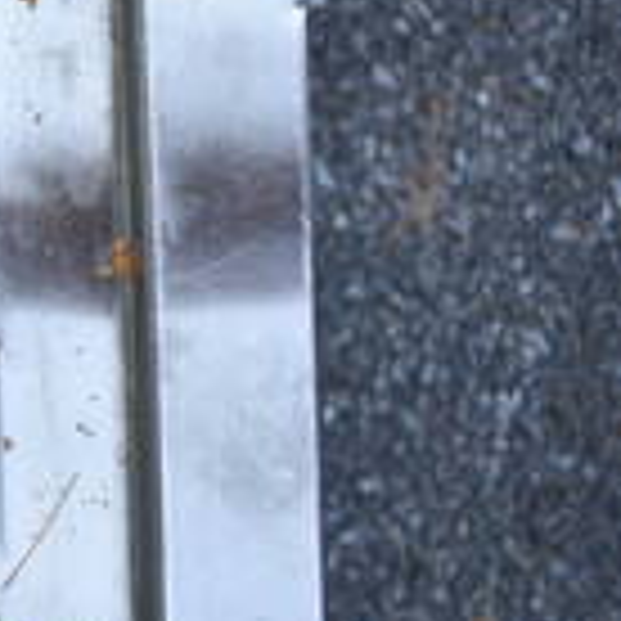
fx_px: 2293
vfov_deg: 15.4
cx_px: -747
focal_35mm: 113
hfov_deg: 12.8
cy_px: 202
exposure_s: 1/100
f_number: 5
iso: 100
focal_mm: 20
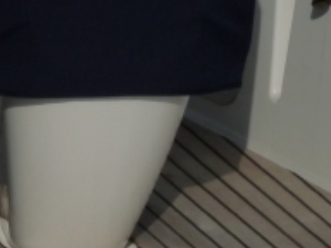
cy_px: 331
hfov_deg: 2.9
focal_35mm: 677
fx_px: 6474
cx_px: 98
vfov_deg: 2.2
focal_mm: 38.5
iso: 160
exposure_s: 1/1000
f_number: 8
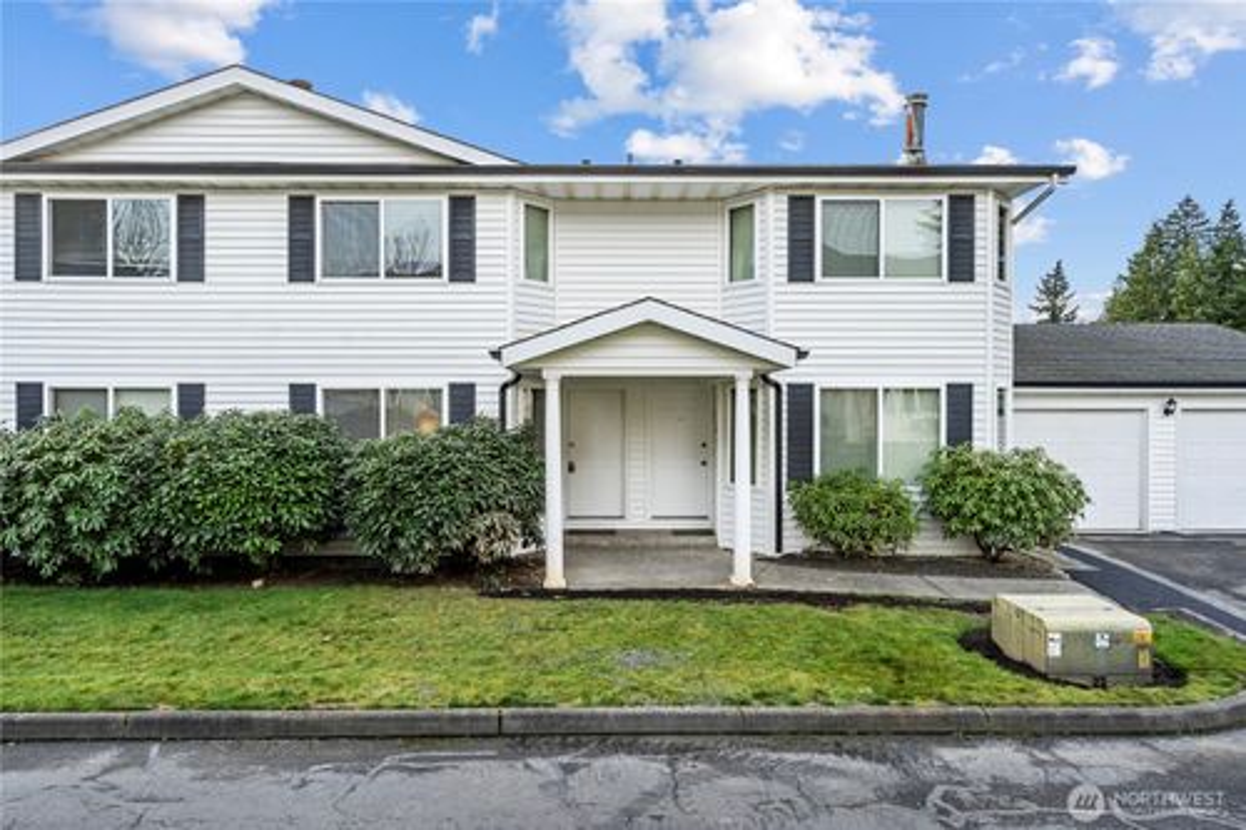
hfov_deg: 84.0
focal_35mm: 20
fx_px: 692
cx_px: 623
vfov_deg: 61.9
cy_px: 415
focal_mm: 20
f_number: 7.1
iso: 400
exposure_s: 1/160
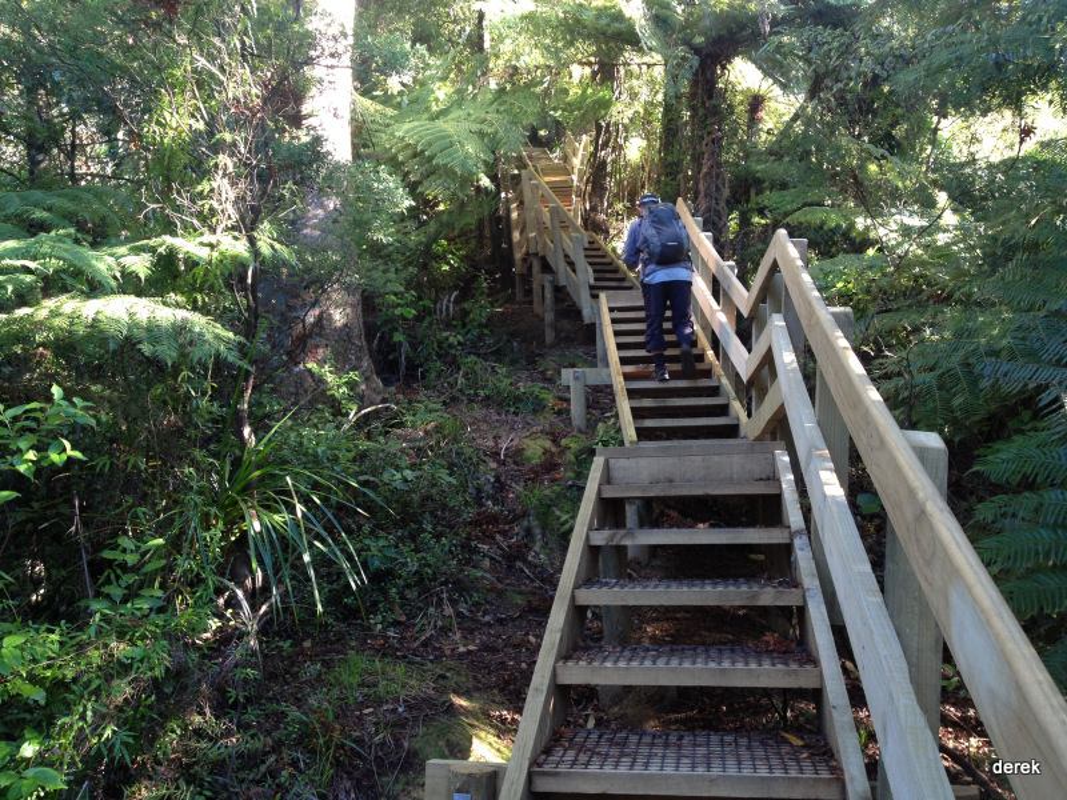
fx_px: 1079
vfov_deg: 40.7
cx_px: 534
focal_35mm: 35
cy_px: 400
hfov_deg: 52.6
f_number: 2.4
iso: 80
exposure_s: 1/24
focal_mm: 4.28
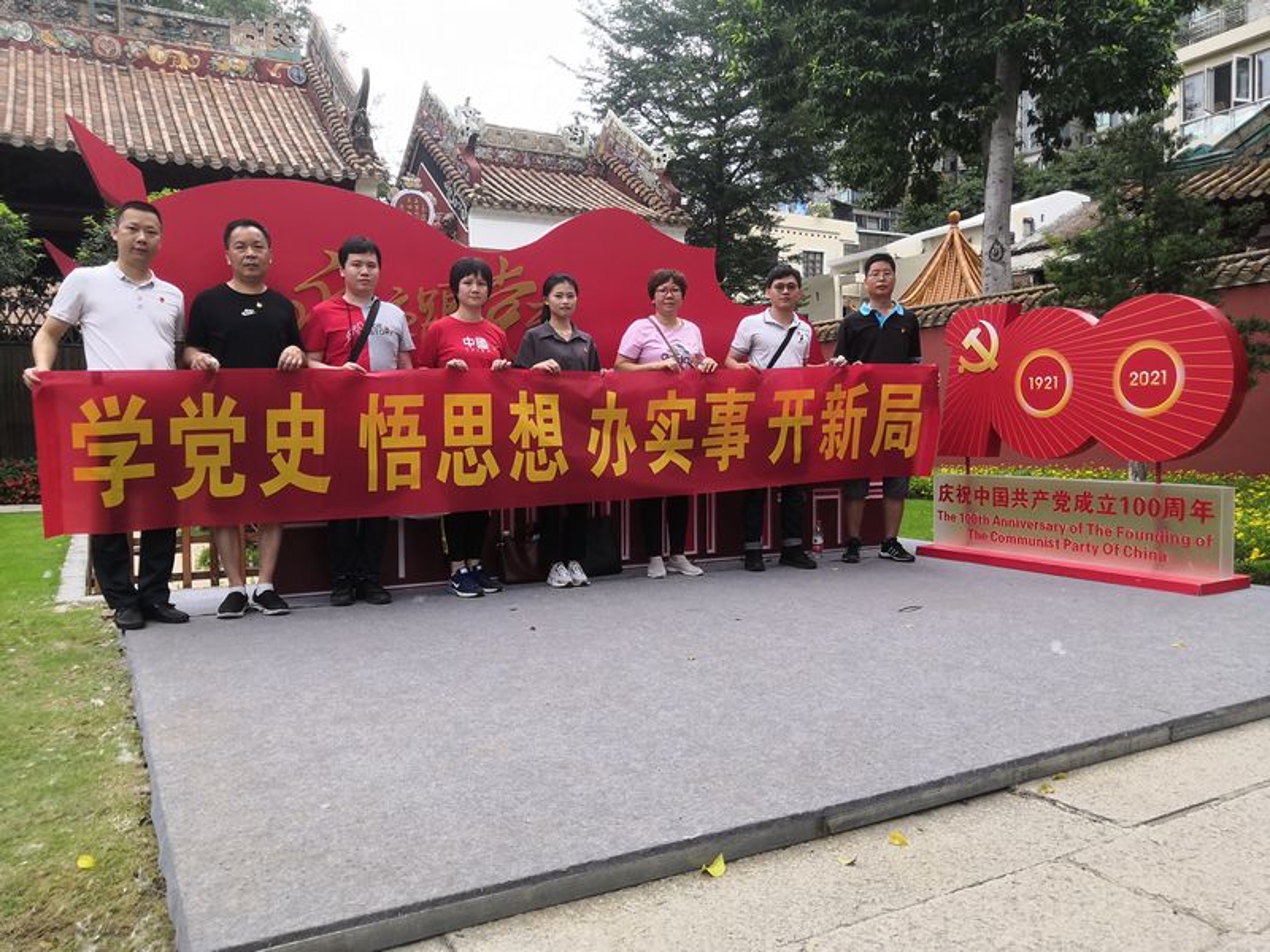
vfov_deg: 51.4
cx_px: 635
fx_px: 991
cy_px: 476
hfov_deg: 65.3
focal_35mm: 27
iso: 50
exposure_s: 1/356
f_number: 1.8
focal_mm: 3.95
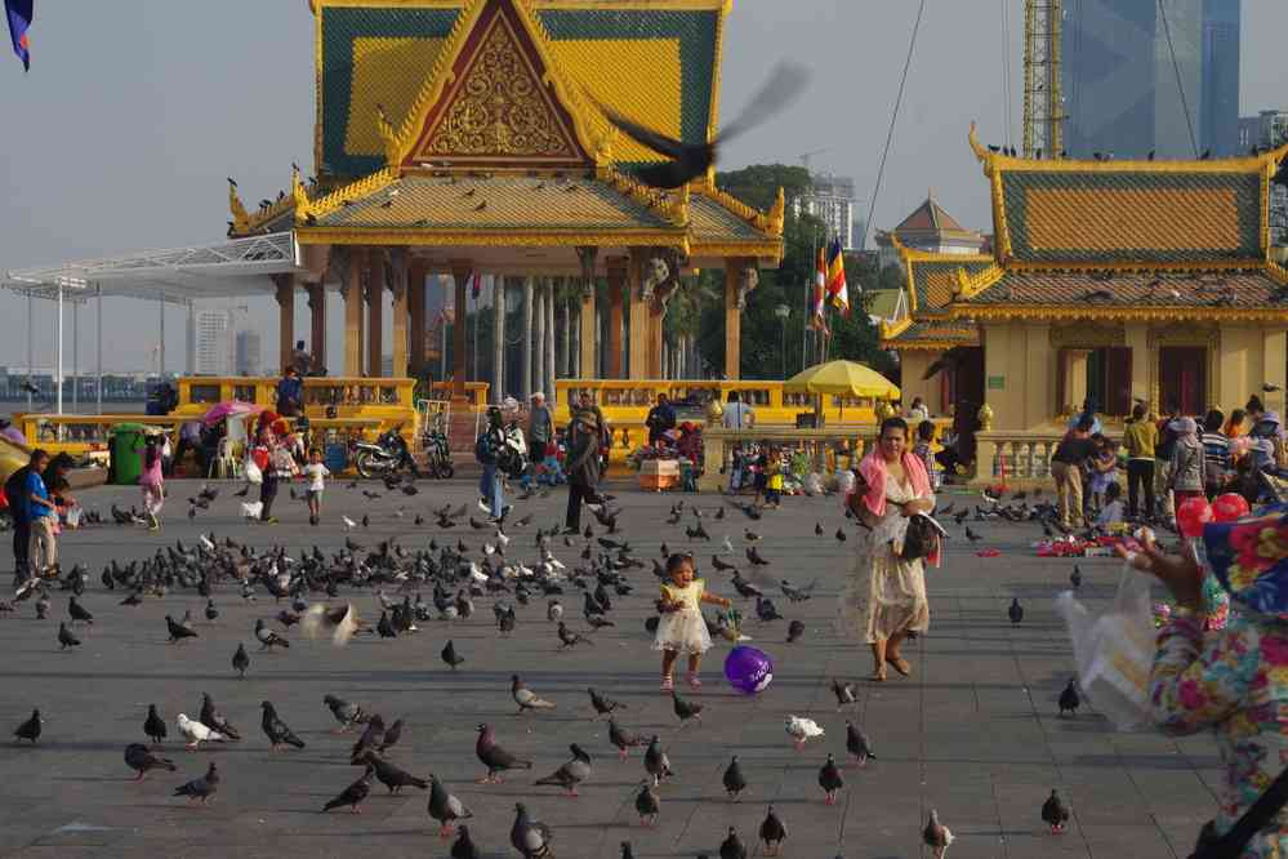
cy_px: 430
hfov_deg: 19.5
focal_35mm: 105
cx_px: 644
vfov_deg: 13.0
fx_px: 3756
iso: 200
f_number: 10
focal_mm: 70
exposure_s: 1/100
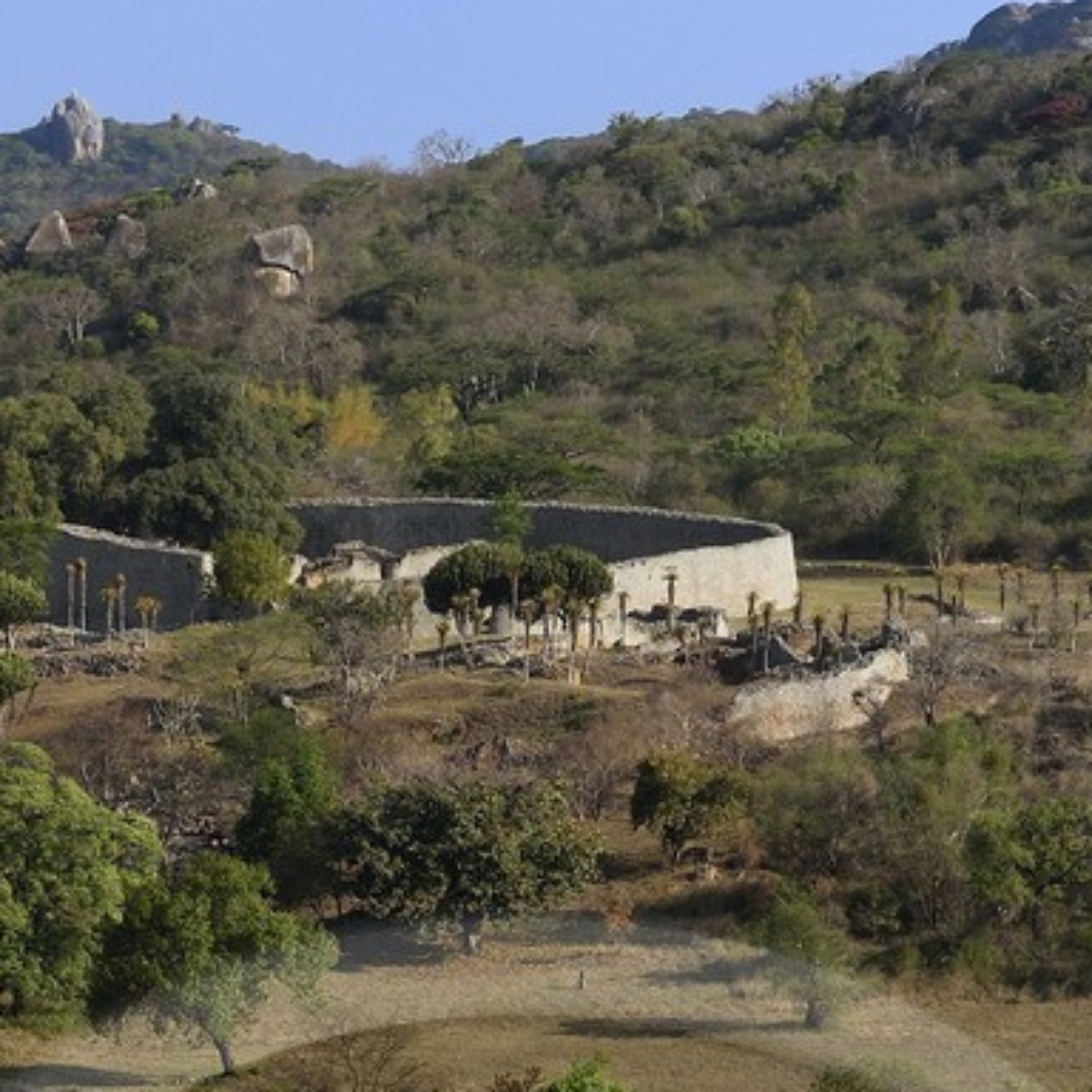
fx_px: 6067
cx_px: 525
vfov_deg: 9.9
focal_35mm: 170
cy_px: 1803
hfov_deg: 10.3
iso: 200
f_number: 10
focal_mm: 48
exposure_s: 1/250
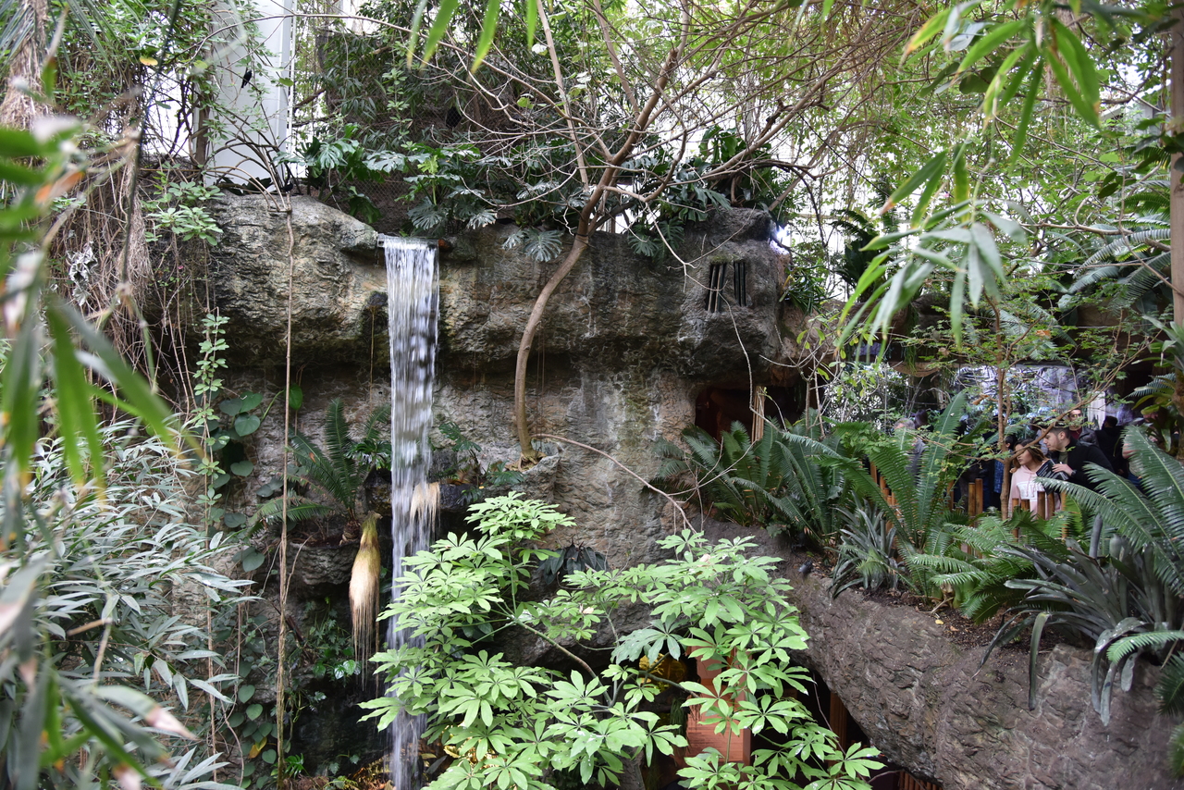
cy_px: 395
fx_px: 789
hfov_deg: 73.7
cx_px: 592
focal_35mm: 24
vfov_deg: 53.2
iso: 1000
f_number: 4
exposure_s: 1/50
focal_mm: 24
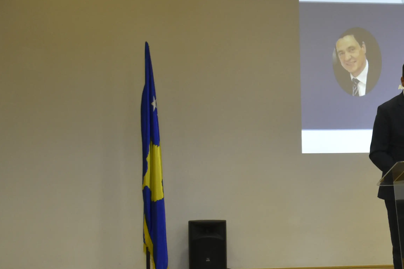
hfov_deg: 16.5
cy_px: 240
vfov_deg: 11.2
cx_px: 411
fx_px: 1361
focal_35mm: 121
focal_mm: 31
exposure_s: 1/125
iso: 1600
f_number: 4.2
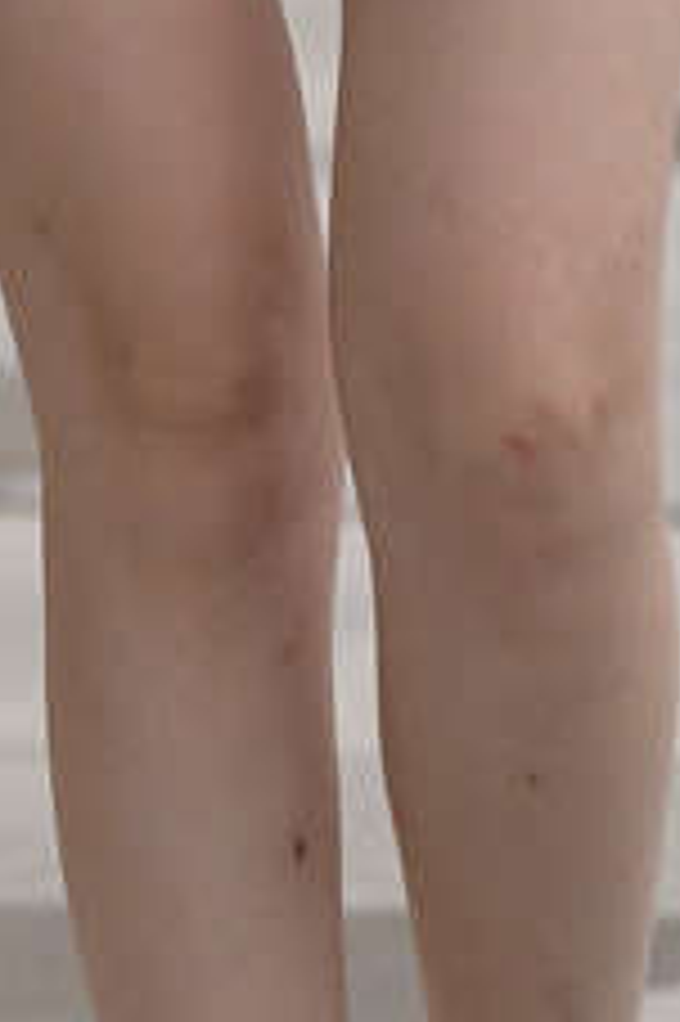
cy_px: -1225
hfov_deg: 1.1
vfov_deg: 1.6
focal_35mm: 1269
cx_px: 536
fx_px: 36007
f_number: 4
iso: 1250
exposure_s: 1/640
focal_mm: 160
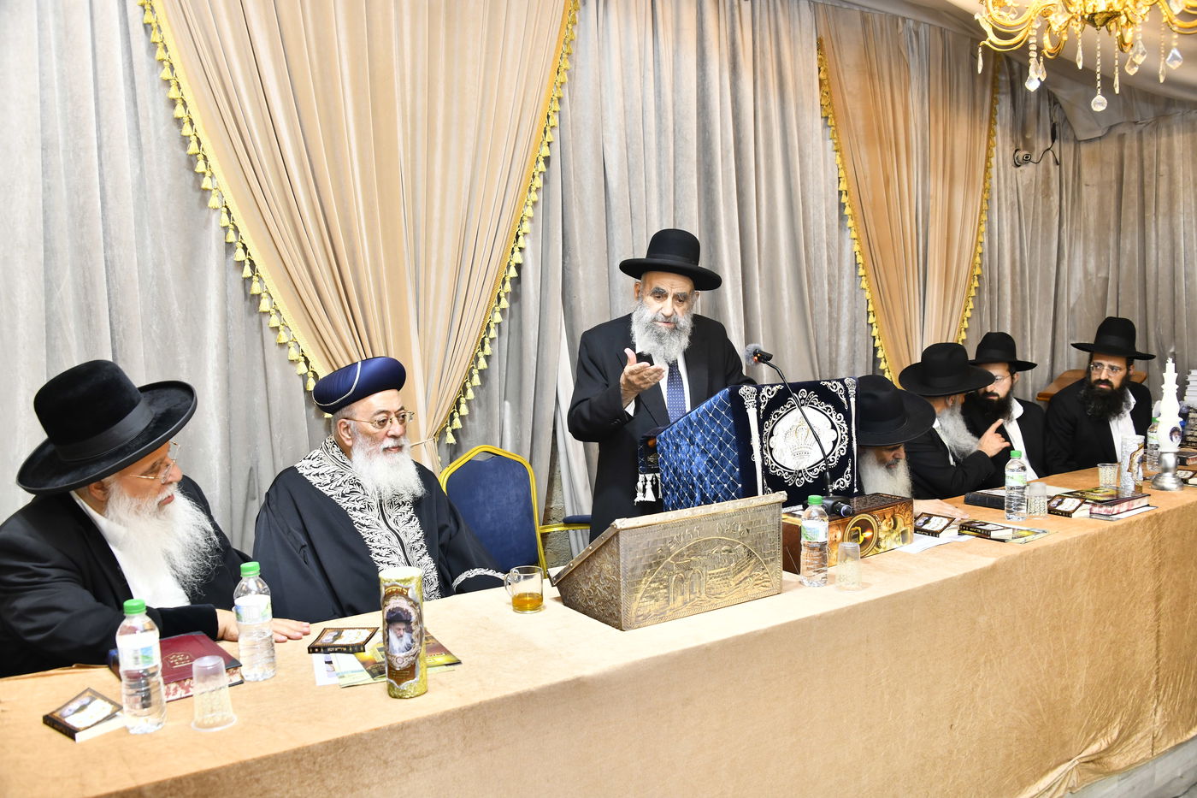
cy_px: 399
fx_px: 931
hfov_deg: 65.5
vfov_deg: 46.4
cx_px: 598
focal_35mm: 28
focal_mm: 28
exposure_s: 1/100
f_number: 5.6
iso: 800
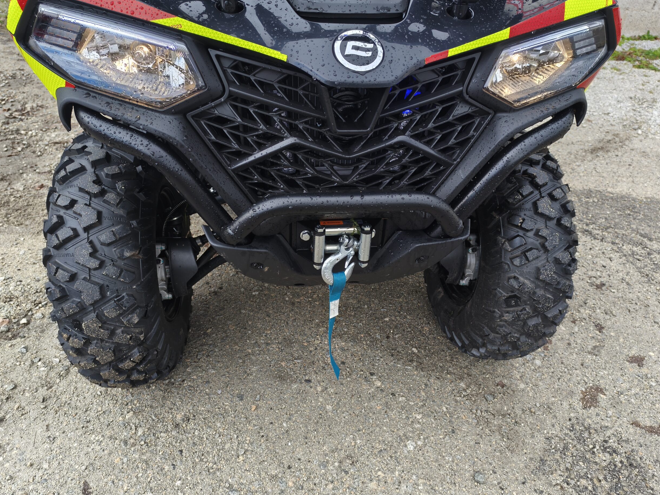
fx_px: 458
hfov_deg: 71.6
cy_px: 242
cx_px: 333
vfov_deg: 56.8
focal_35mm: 24
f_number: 1.65
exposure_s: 1/99.9
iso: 100
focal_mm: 6.14
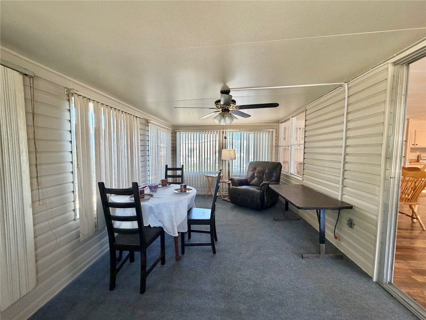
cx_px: 213
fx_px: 172
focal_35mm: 14
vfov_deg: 85.7
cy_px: 160
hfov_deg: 102.1
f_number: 2.2
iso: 160
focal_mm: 2.22
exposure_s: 1/60
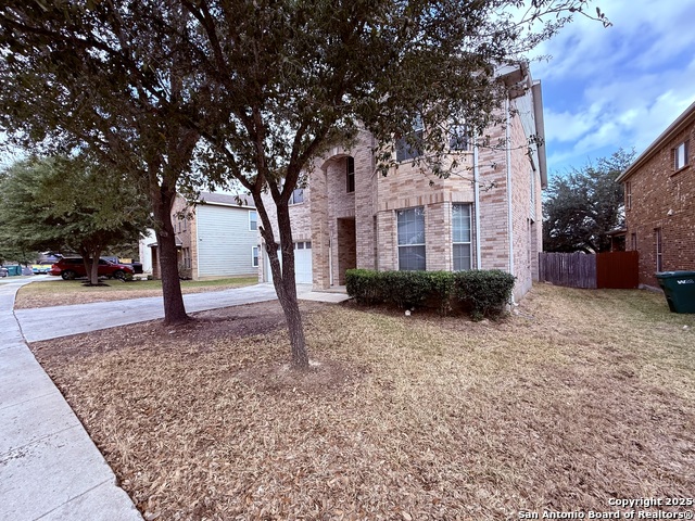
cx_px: 348
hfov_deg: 102.1
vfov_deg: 85.7
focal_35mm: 14
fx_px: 281
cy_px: 260
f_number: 2.2
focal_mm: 2.22
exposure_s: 1/333
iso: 64
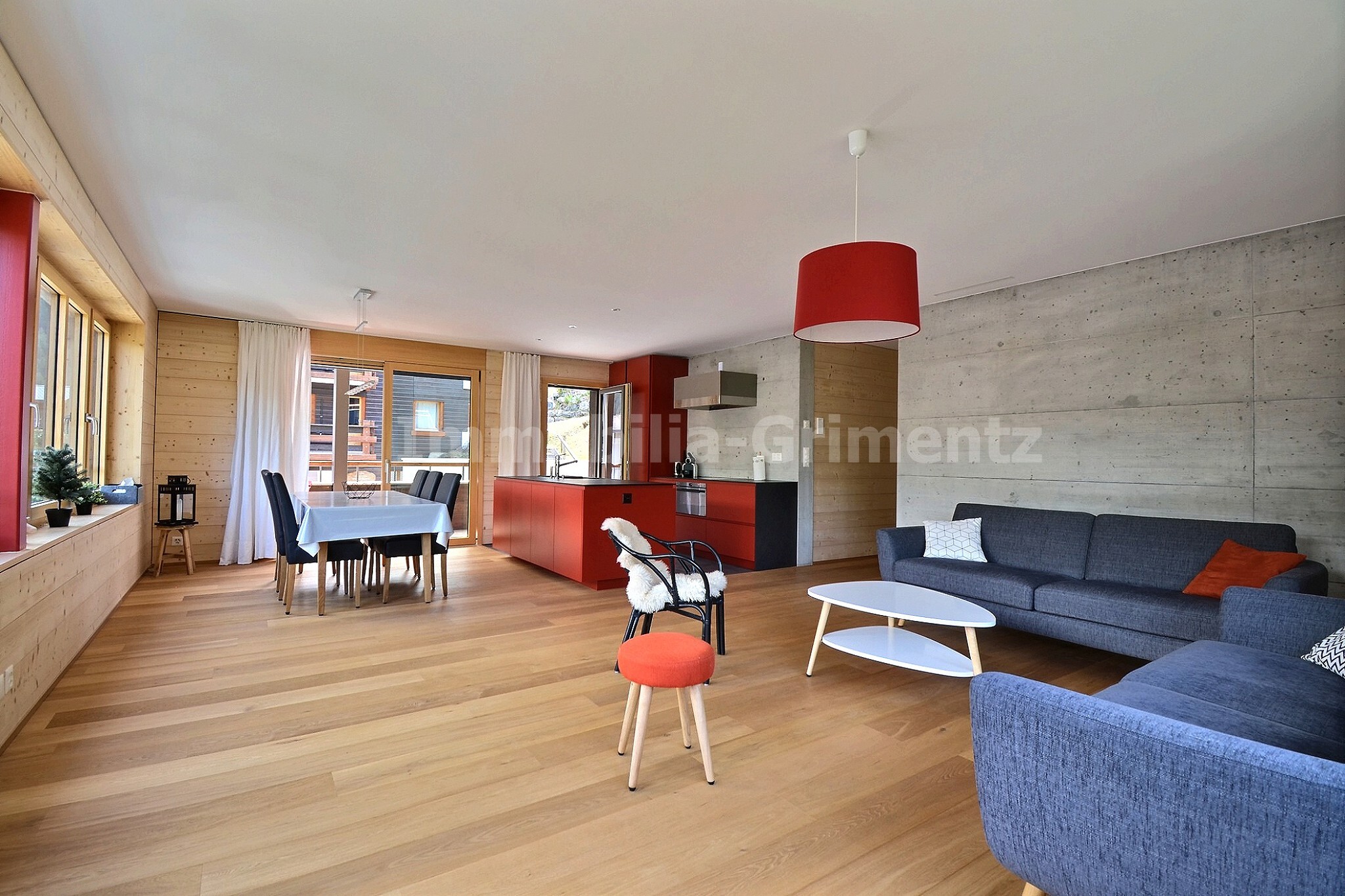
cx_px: 672
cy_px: 448
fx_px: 560
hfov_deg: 100.4
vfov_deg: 77.3
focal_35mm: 15
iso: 400
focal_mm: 10
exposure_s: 1/2
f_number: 9
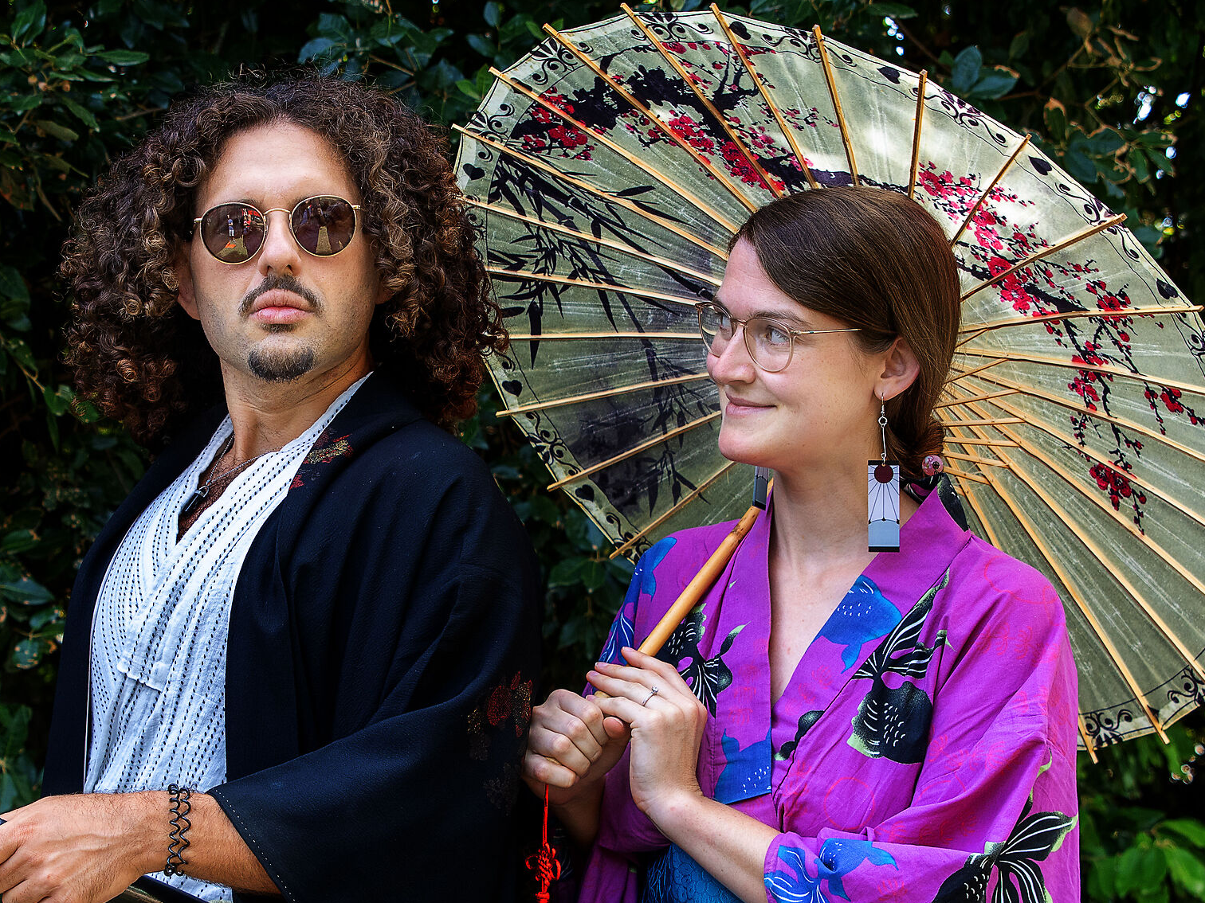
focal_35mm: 87
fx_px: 3029
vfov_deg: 16.9
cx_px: 434
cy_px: 613
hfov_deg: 22.4
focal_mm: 38
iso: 320
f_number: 5
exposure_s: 1/160
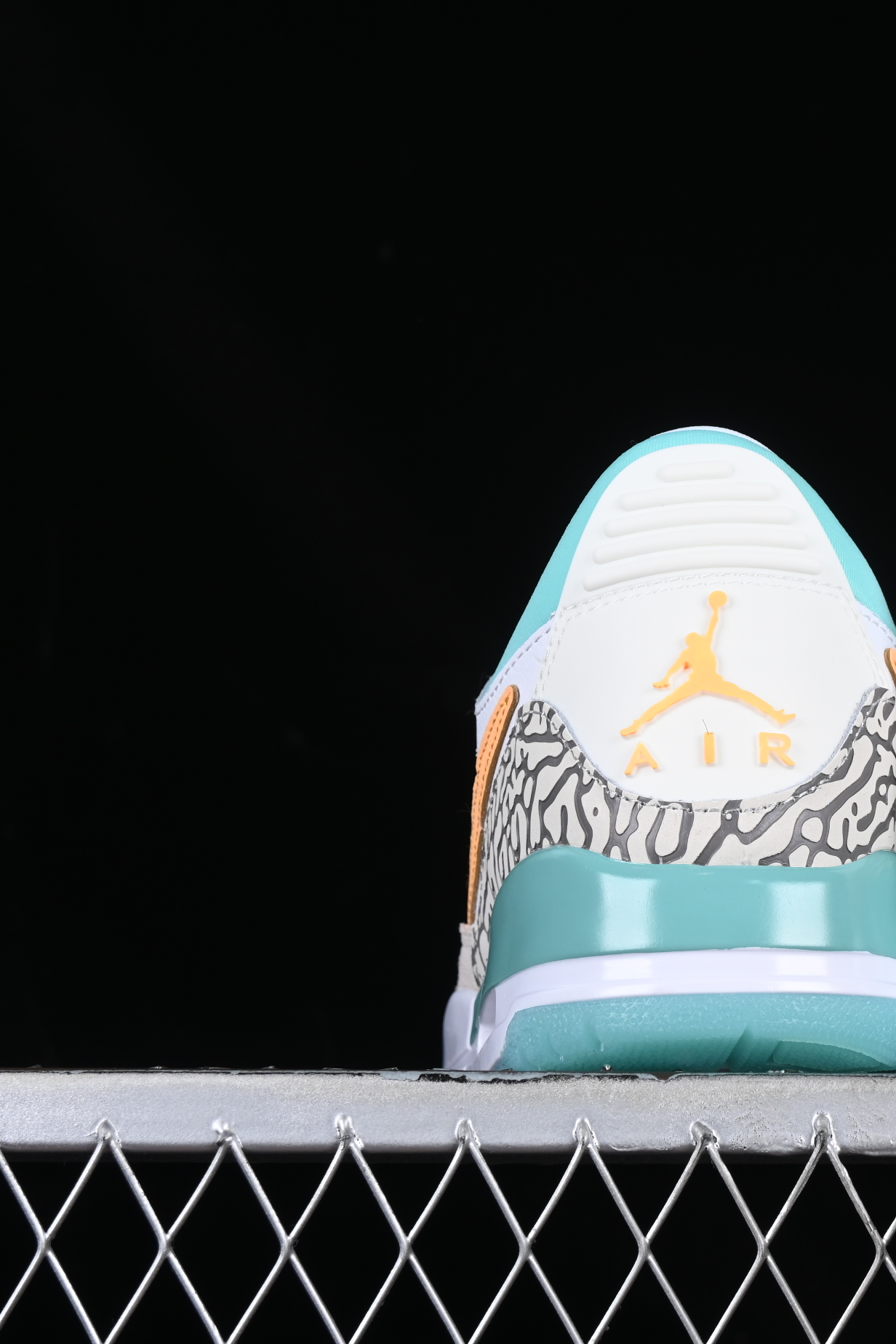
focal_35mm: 113
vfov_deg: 18.1
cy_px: 671
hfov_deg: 12.0
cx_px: 925
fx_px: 4218
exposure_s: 1/80
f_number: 8
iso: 160
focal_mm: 50
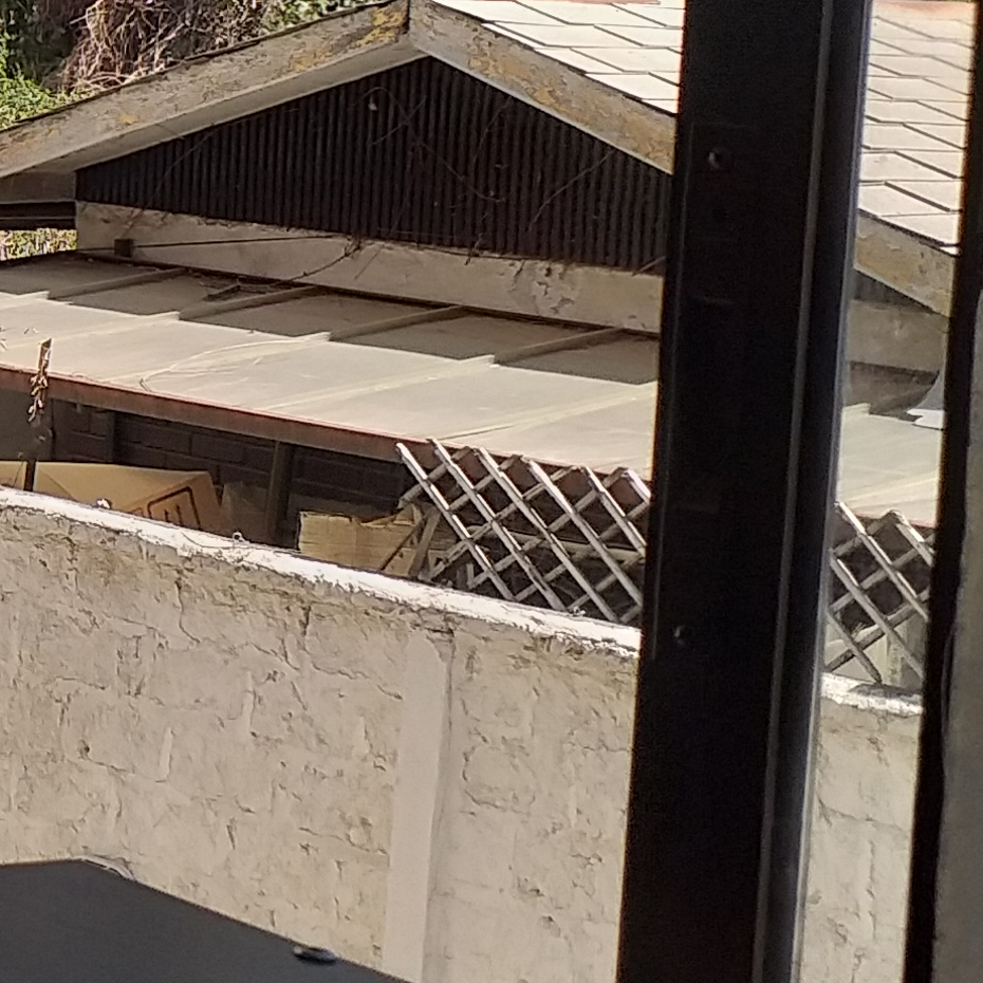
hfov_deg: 15.2
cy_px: 99
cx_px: -673
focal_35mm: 102
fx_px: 3277
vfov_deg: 16.8
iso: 40
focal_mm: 3.6
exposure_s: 1/810
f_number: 1.9
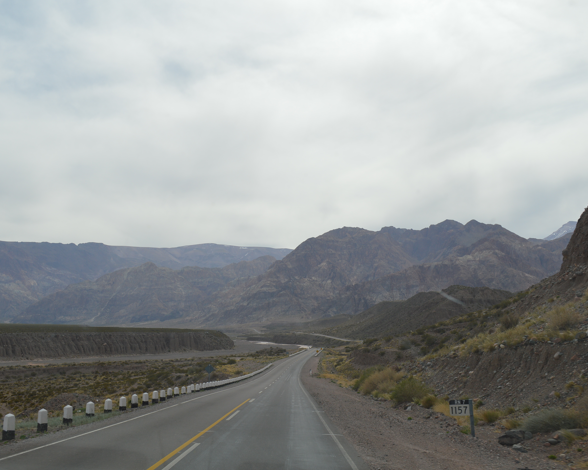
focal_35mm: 41
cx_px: 279
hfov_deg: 44.8
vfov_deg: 36.5
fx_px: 713
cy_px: 234
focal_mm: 24
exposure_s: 1/320
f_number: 9
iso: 100
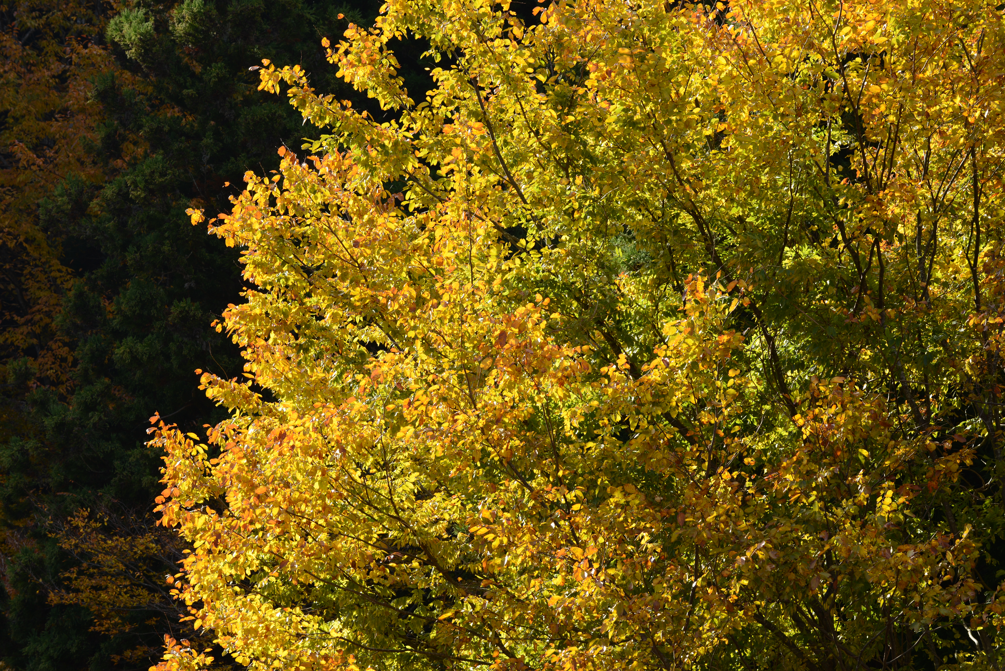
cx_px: 502
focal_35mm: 120
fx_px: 3351
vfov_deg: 11.4
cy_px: 336
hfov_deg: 17.1
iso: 100
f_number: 8
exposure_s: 1/80
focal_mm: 120
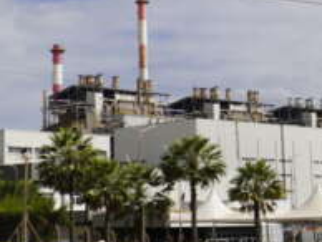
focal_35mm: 104
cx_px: 86
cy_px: 62
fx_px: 969
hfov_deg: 18.8
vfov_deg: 14.2
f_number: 4.5
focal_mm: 35
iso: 100
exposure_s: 1/1000
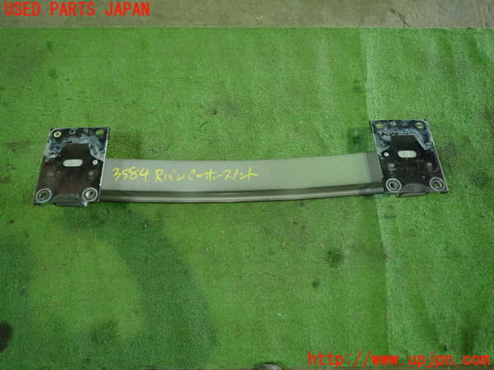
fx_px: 357
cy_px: 185
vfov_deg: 54.9
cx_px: 247
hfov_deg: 69.4
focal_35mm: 25
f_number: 2
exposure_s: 1/30
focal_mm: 4.5
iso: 500
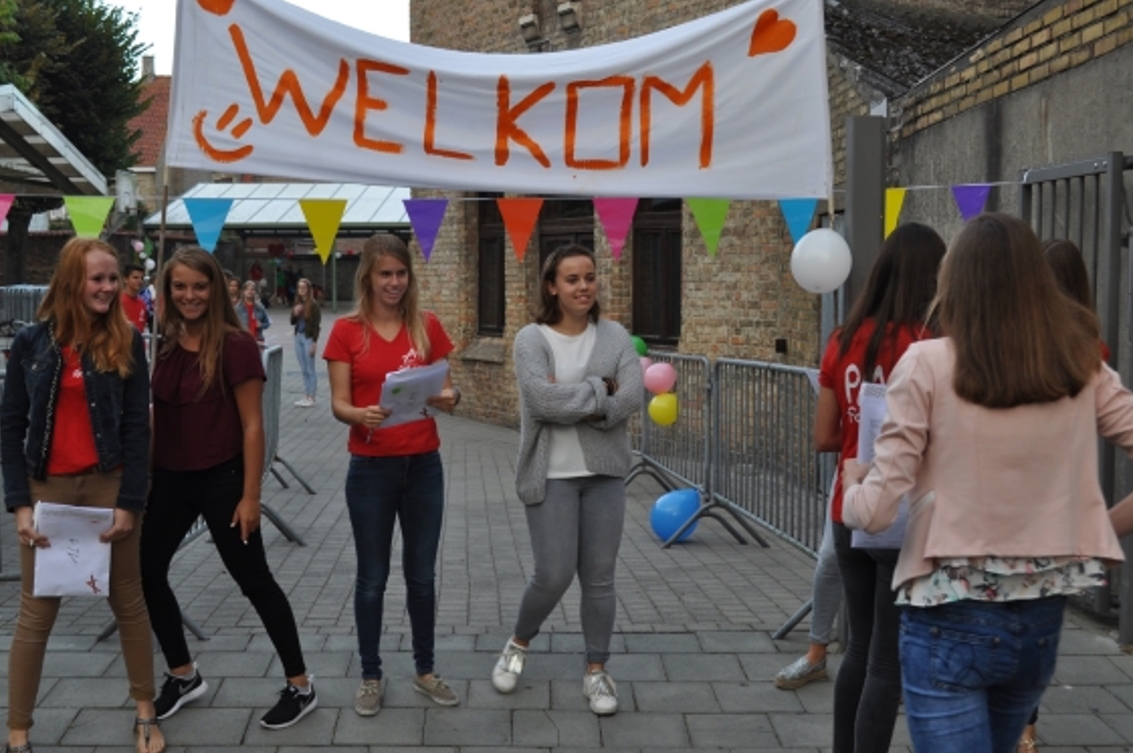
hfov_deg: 42.3
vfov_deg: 28.9
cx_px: 555
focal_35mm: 47
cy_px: 391
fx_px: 1463
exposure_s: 1/125
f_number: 5.6
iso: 320
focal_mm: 29
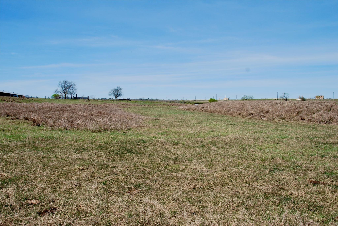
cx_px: 169
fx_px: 352
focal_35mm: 38
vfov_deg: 35.6
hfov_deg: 51.2
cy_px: 113
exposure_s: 1/250
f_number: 8
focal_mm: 25
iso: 100
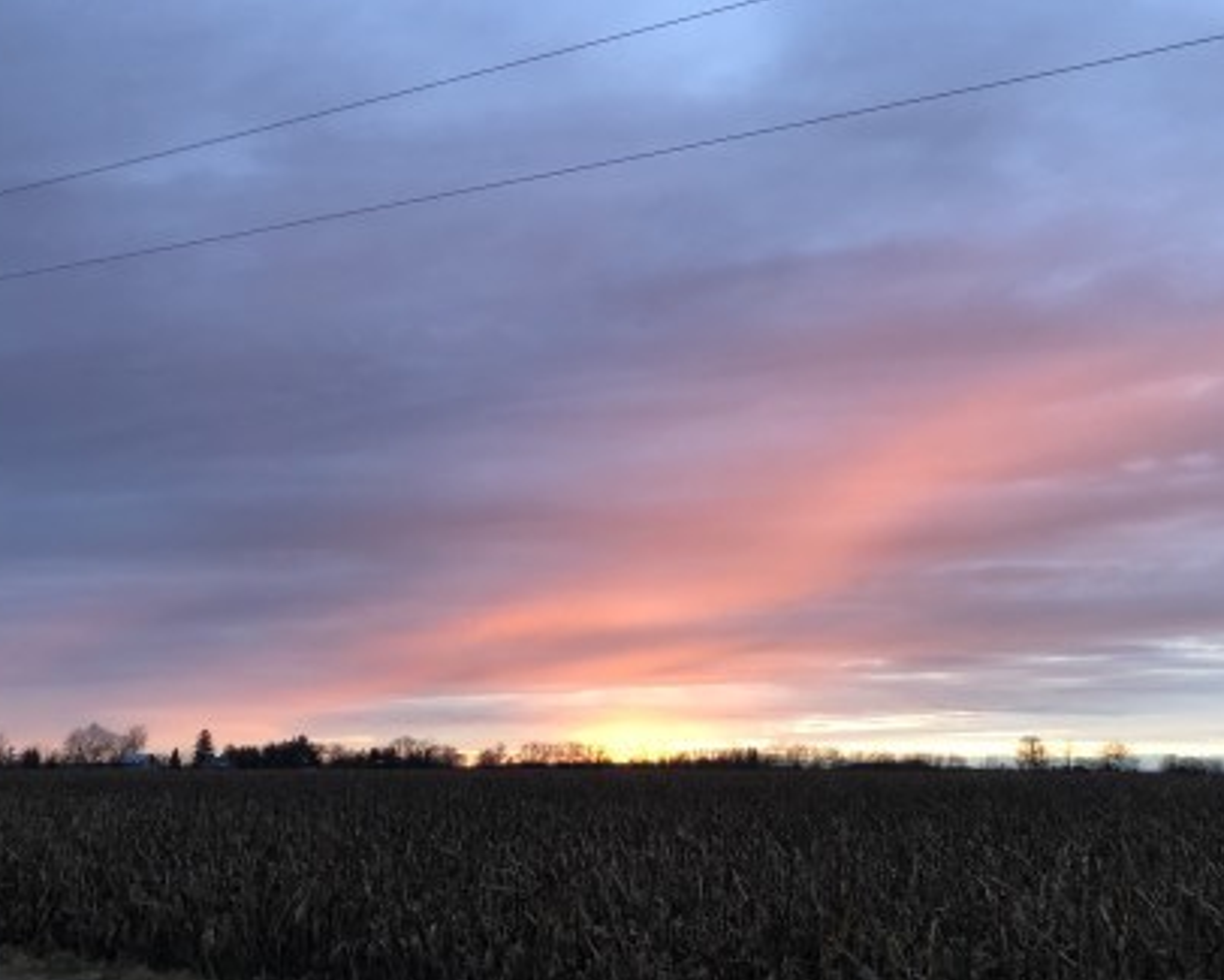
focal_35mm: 35
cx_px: 642
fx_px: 1268
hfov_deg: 51.5
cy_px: 555
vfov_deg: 42.2
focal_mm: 4
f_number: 1.8
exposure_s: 1/30
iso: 40
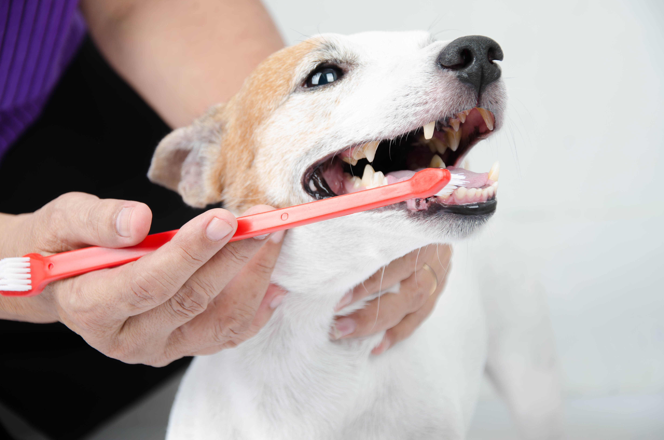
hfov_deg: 18.2
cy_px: 220
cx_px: 332
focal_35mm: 112
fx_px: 2071
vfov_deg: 12.1
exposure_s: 1/60
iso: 100
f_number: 5.3
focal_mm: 75
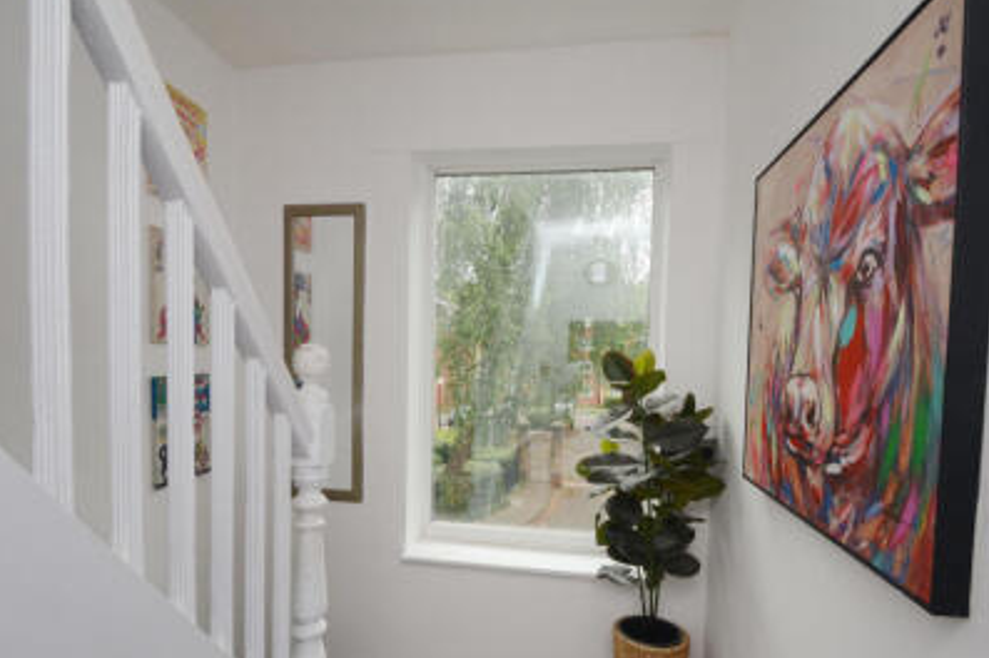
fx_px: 494
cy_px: 380
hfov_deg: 89.9
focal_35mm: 18
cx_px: 526
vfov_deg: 66.9
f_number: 5.6
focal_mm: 10
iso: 400
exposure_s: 1/200
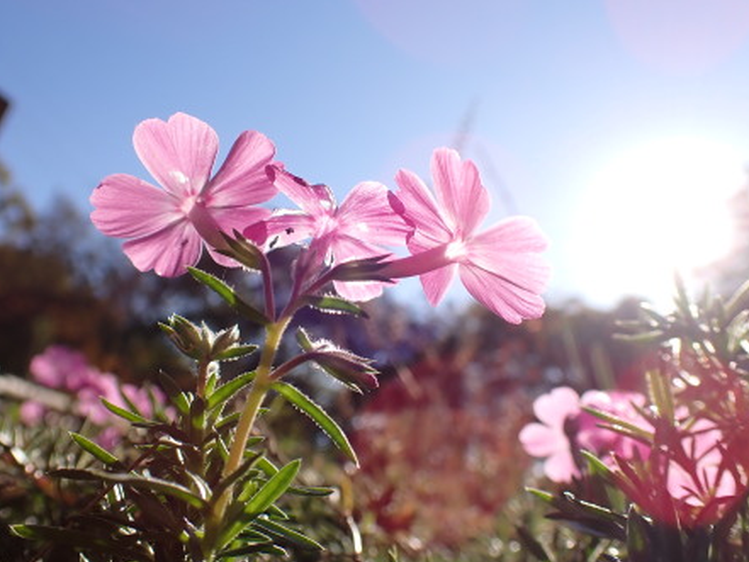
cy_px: 273
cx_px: 341
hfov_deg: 53.9
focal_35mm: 34
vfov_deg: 41.8
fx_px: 736
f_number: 9
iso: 100
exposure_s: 1/200
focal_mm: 5.4
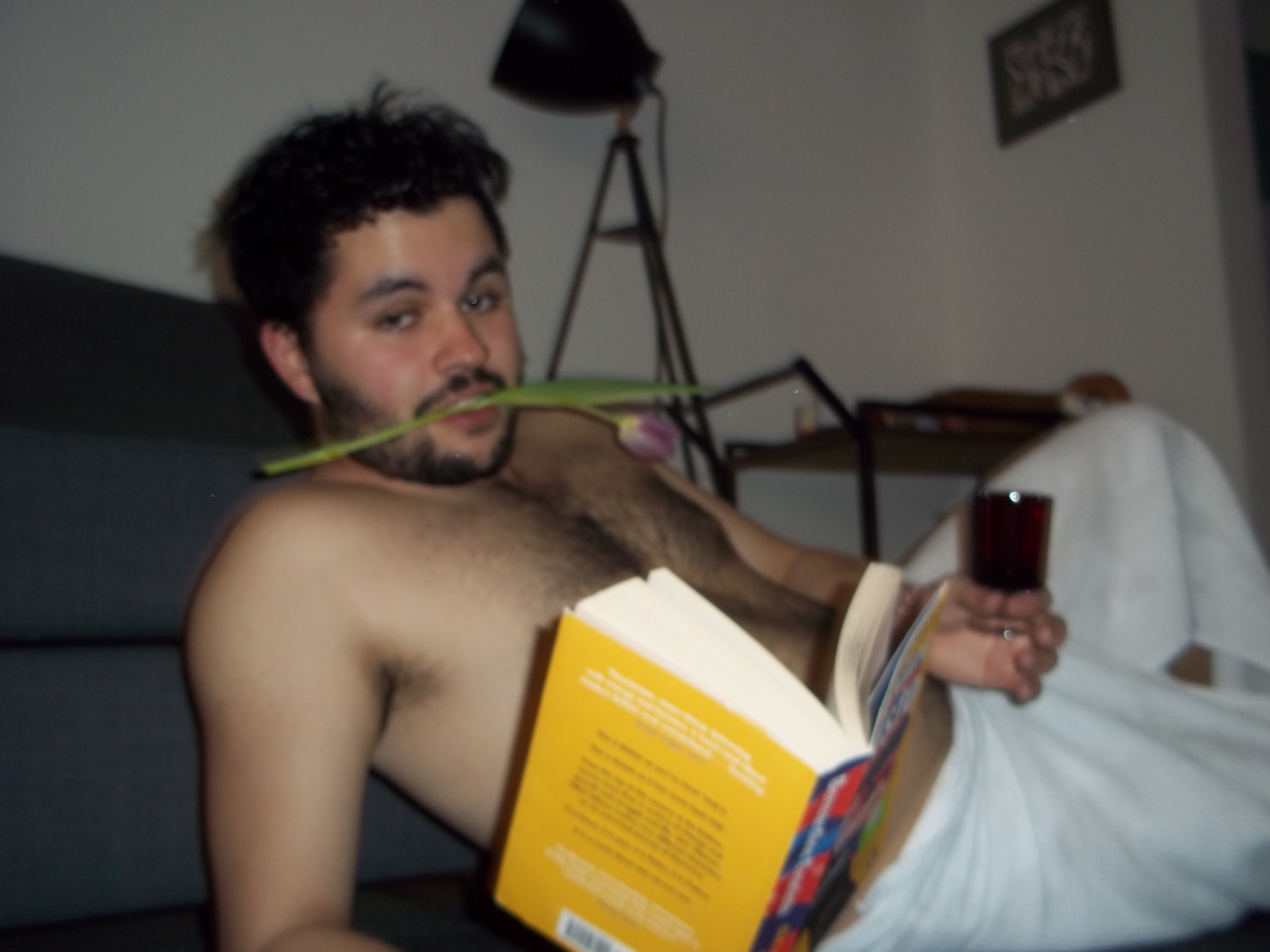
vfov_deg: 39.7
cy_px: 476
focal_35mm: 36
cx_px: 635
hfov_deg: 51.4
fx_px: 1321
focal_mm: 6.5
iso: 80
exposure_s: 1/30
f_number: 3.1
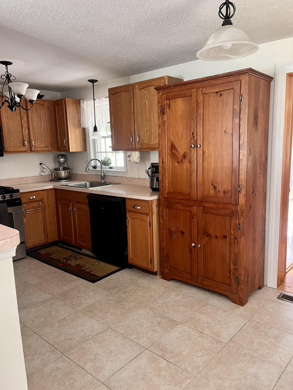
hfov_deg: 53.1
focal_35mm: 26
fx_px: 293
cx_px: 146
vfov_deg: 67.3
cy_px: 195
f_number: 1.6
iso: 250
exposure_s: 1/60
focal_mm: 5.1
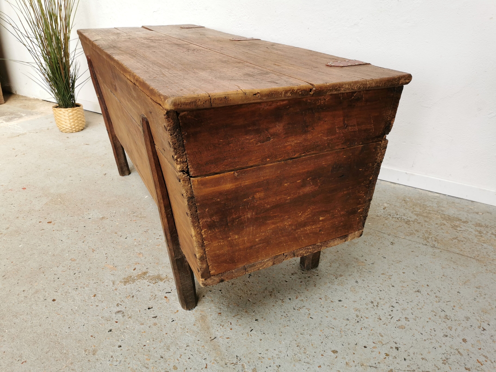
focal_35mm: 27
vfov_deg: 51.4
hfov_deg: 65.3
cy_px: 186
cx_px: 248
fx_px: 387
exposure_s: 1/100
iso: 64
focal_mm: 5.58
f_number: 1.8
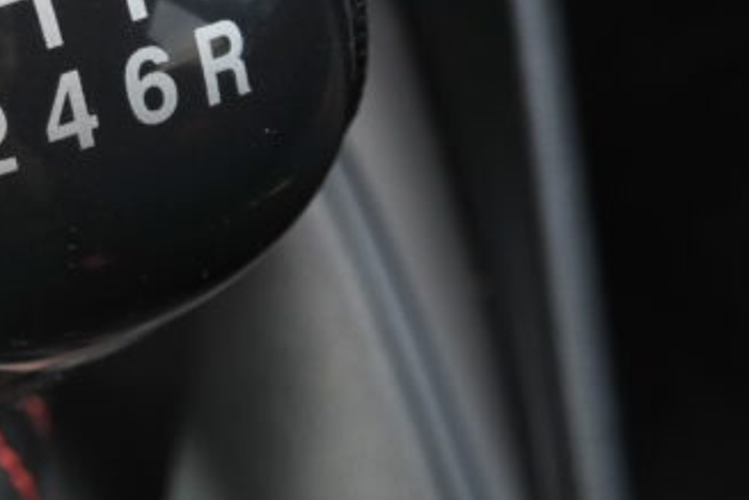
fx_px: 2476
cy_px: -42
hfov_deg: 16.3
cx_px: -229
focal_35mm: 119
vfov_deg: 11.4
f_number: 8
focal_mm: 25.6
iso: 2000
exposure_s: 1/200
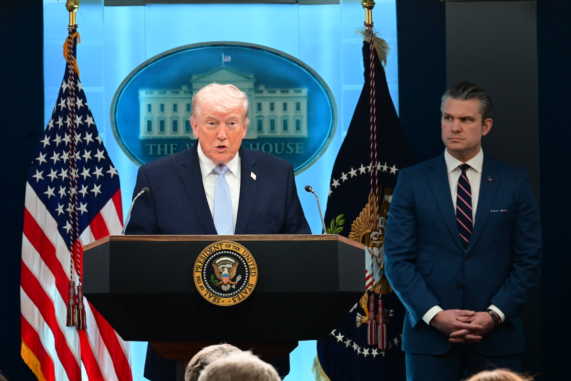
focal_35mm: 160
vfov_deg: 8.6
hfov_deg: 12.8
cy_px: 190
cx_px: 286
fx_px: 2538
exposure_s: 1/60
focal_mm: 160
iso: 5000
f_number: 9
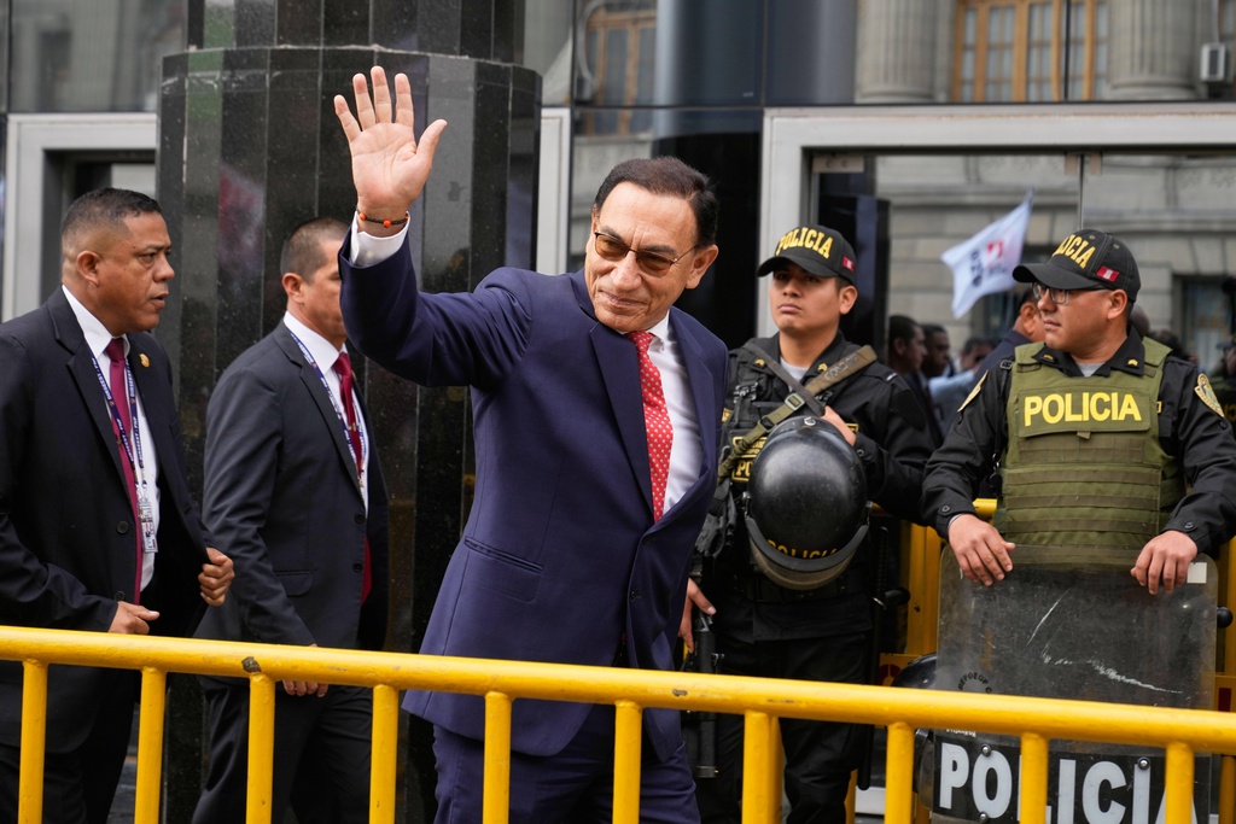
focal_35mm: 70
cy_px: 412
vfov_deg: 19.5
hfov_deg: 28.8
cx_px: 618
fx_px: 2404
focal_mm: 70
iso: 400
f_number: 4.5
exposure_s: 1/800
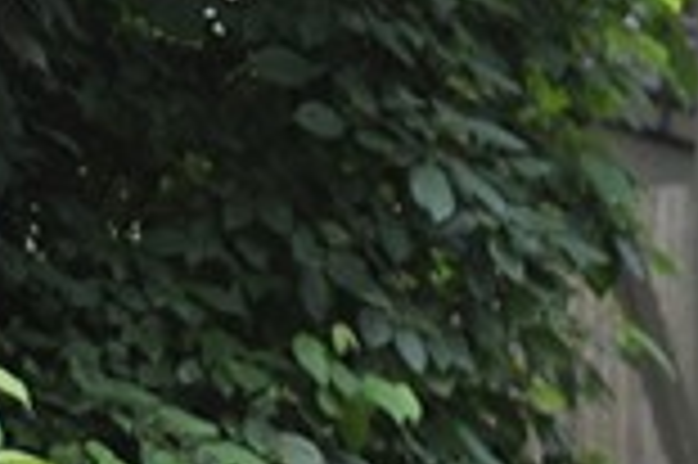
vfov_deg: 4.8
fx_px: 5249
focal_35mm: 271
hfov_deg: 7.2
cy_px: 1338
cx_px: 1680
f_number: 4.5
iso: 400
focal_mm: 28
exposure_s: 1/80
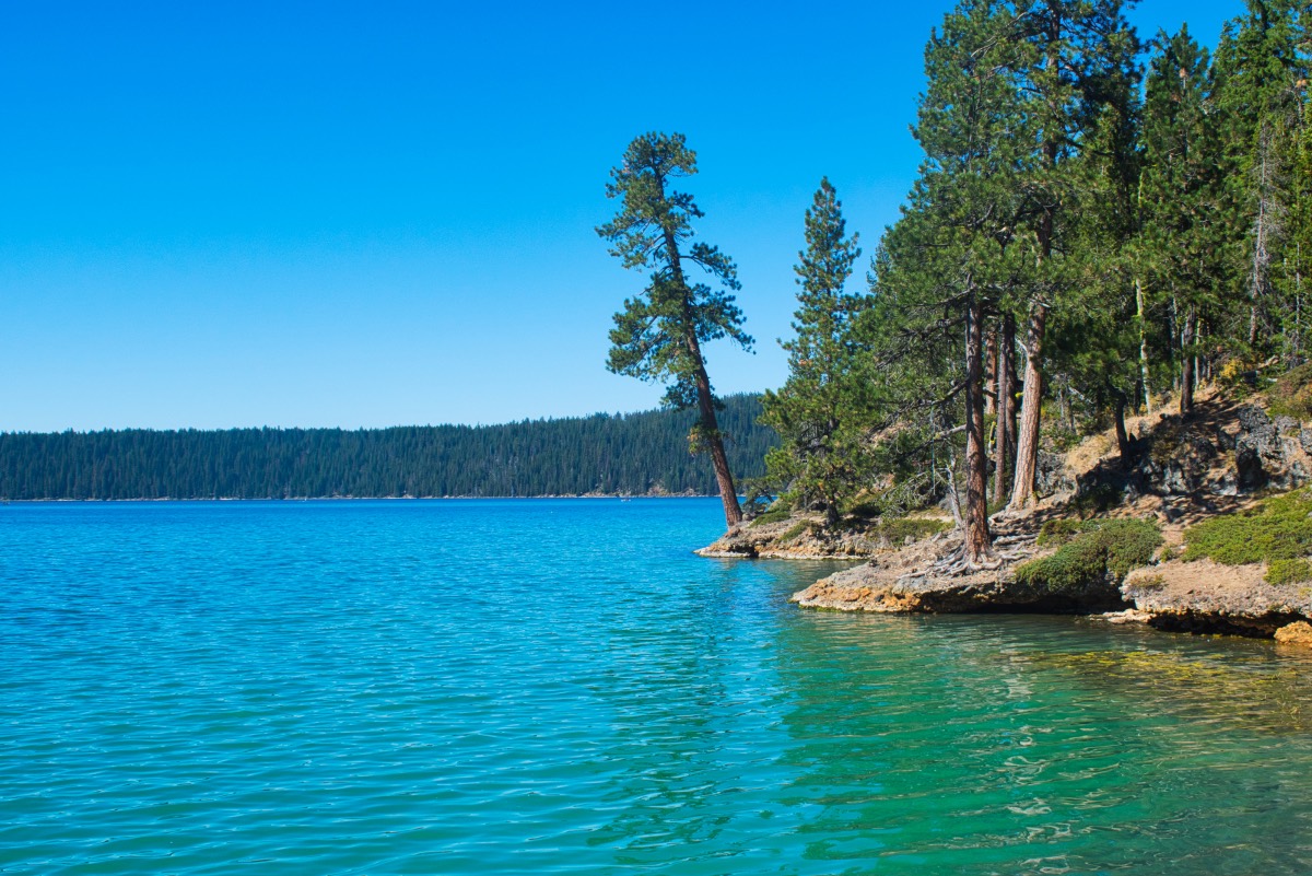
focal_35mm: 42
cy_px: 438
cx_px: 656
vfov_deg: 31.9
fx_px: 1531
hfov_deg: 46.4
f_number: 11
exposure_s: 1/500
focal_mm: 28
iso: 400
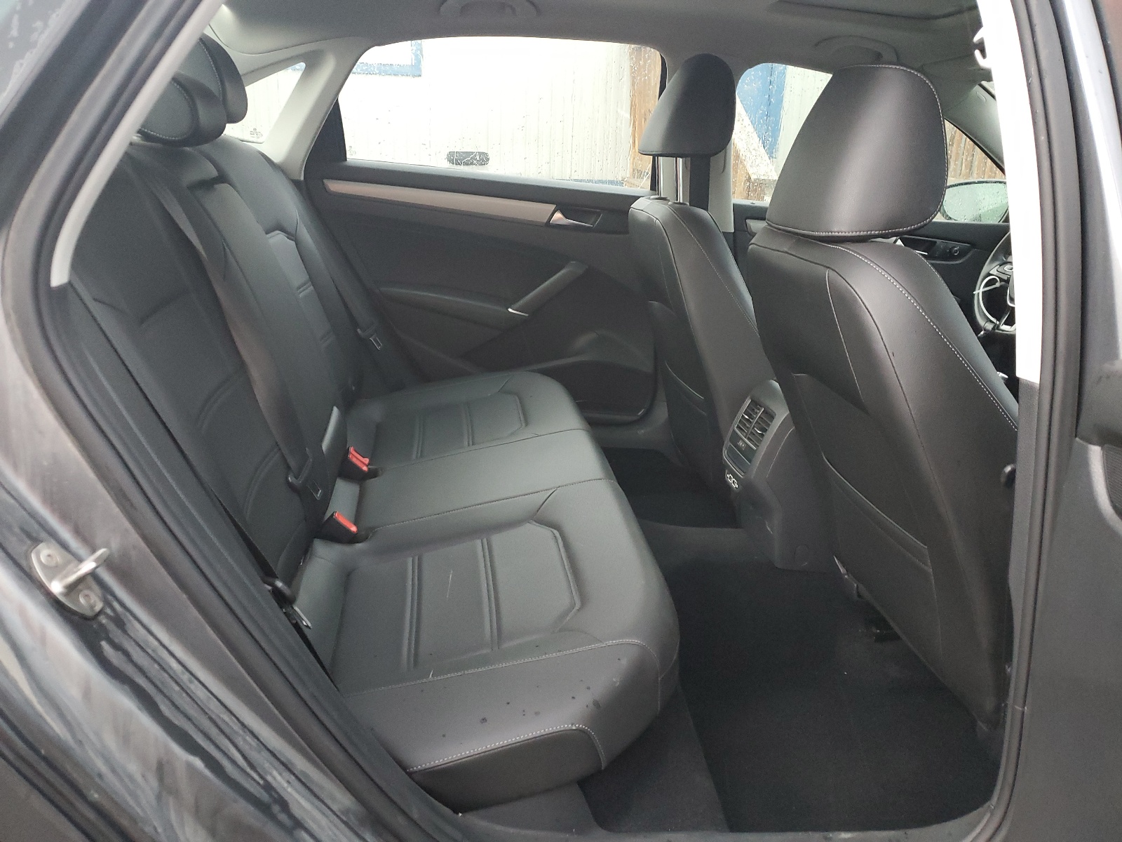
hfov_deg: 67.3
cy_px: 421
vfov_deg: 53.1
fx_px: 843
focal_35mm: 26
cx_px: 561
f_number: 1.5
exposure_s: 1/40
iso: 301
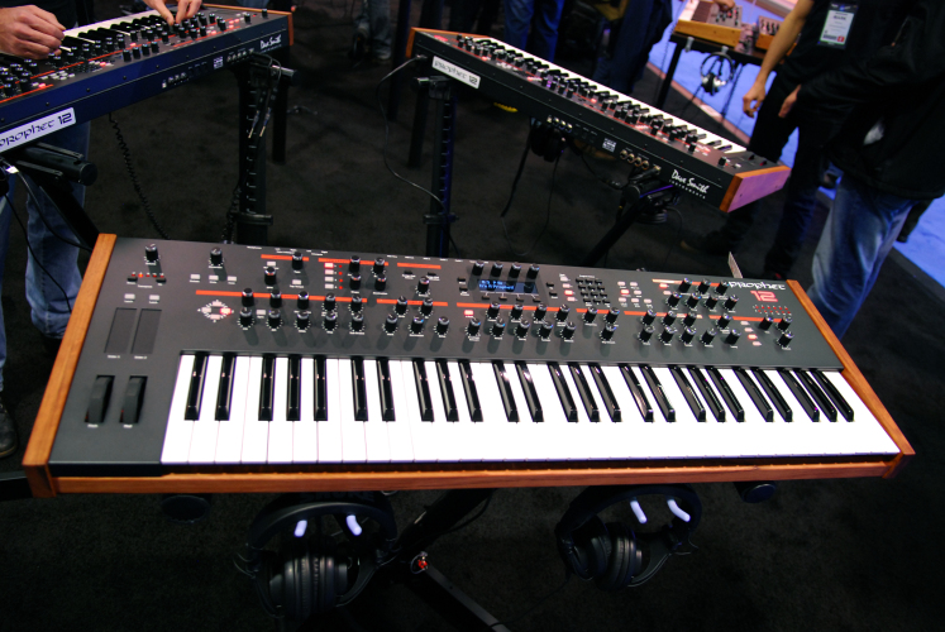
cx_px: 472
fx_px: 670
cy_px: 316
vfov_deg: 50.5
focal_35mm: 26
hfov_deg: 70.4
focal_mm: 17
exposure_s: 1/50
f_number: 2.8
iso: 500
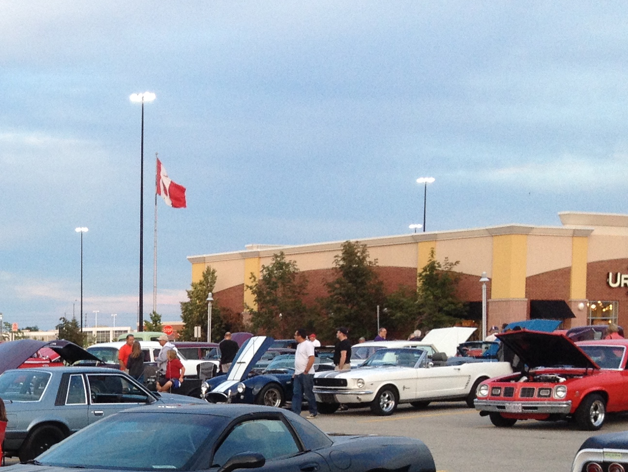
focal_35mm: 88
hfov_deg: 21.1
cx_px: -77
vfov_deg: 16.3
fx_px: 1597
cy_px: 526
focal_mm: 4.28
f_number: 2.4
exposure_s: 1/120
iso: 64
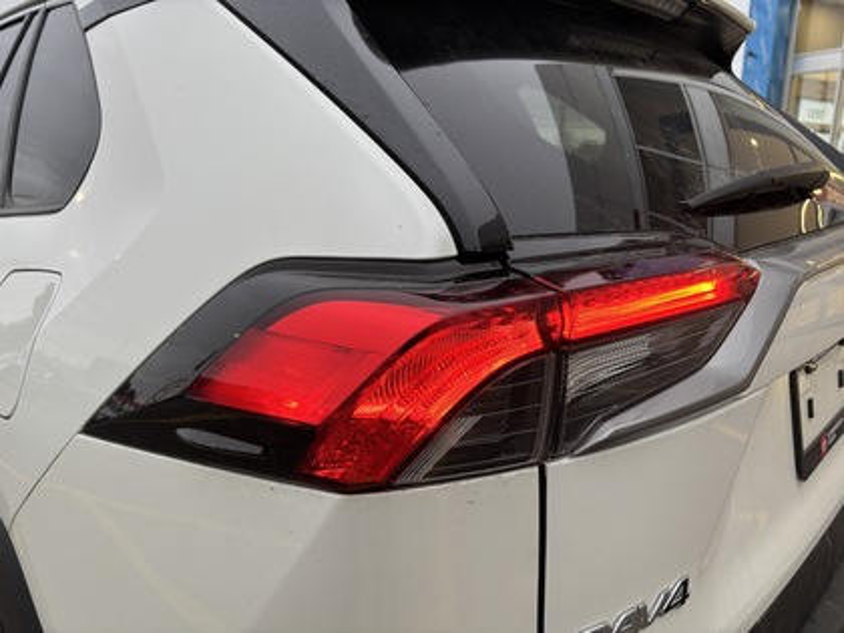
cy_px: 316
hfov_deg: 67.3
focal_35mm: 26
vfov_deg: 53.1
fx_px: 634
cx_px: 422
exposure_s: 1/121
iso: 80
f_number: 1.6
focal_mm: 5.96
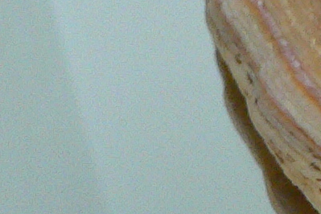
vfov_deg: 7.3
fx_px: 1641
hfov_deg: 9.8
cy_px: -99
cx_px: 772
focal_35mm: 184
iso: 200
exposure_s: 1/50
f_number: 2.8
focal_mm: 4.6
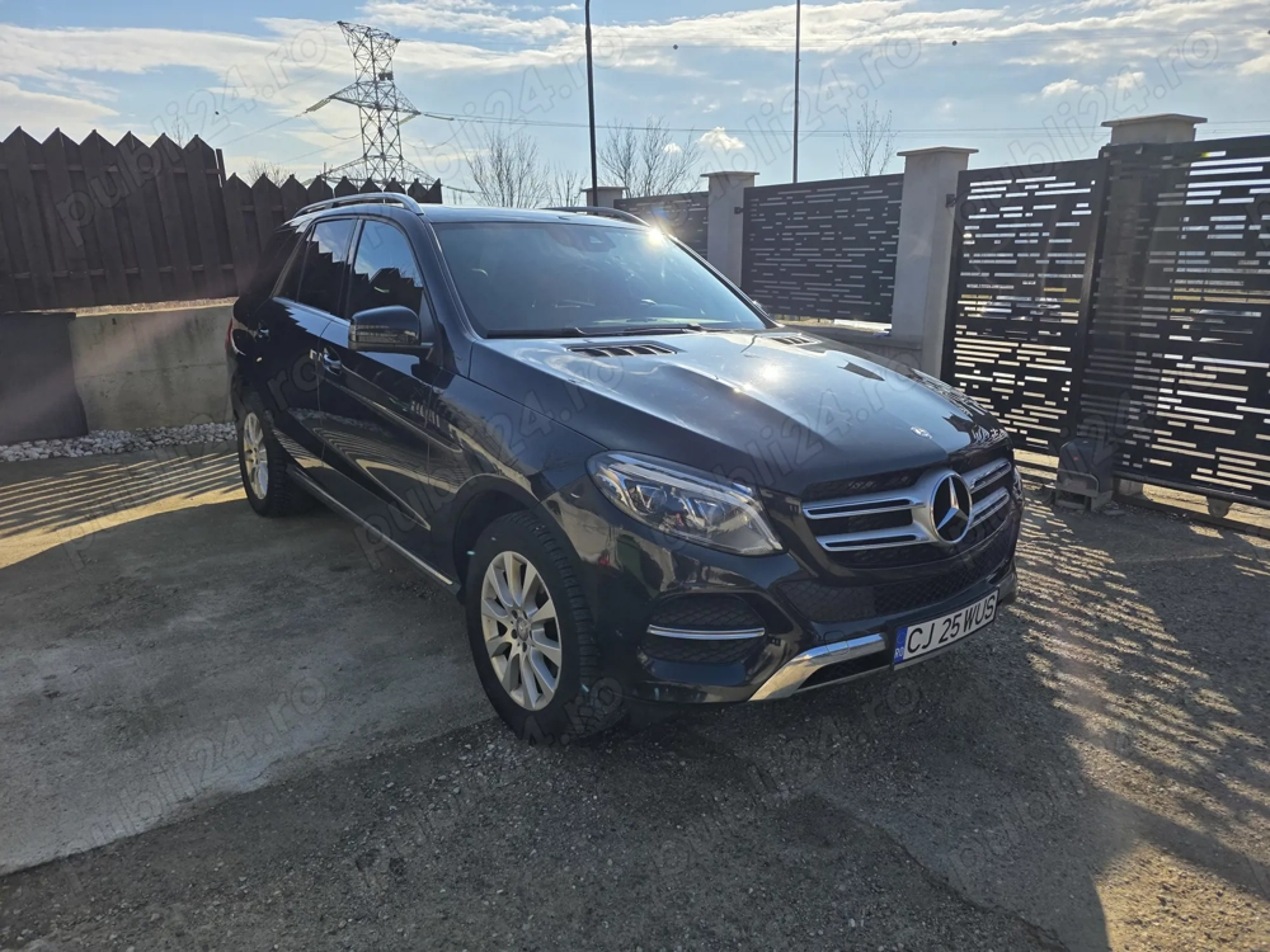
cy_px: 476
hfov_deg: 73.9
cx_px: 635
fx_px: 844
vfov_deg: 58.9
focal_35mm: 23
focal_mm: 6.3
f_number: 1.7
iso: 64
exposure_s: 1/7944
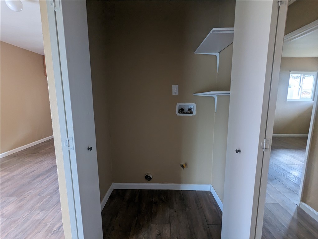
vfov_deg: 78.2
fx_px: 147
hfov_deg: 94.4
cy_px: 120
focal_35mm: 16
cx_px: 159
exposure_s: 1/36.1
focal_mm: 2.35
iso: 208
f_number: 2.2
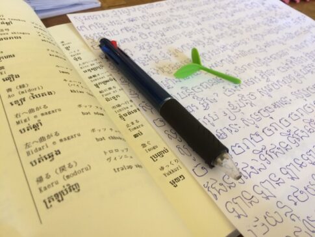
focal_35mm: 29
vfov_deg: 48.2
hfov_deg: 61.6
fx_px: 264
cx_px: 158
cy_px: 118
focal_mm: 4.15
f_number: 2.2
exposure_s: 1/33
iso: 100
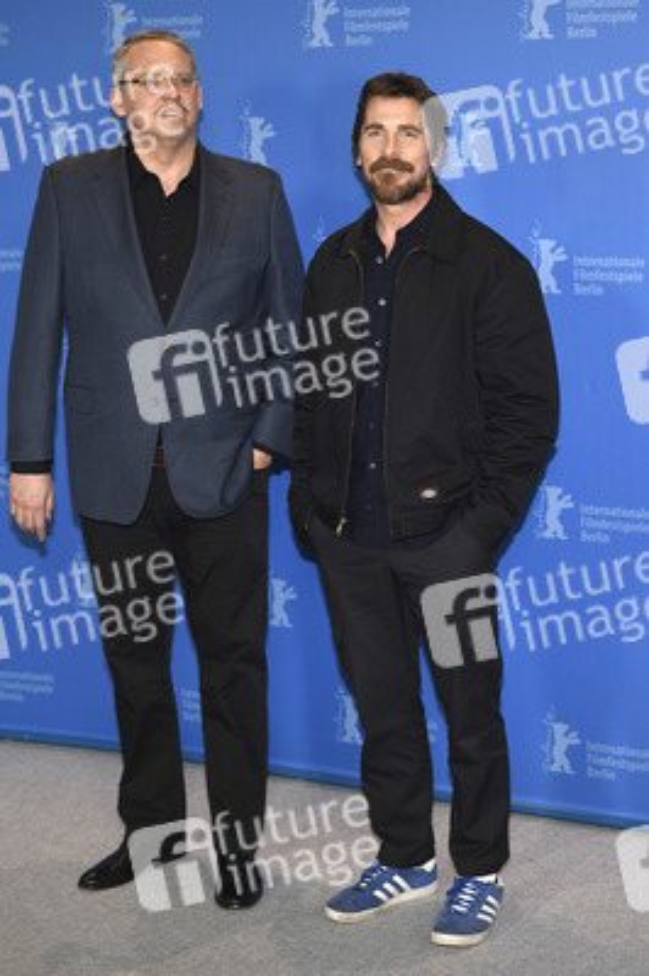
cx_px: 324
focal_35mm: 70
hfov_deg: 19.4
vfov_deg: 28.9
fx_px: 1896
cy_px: 488
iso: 800
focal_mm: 70
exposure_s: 1/320
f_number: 3.5
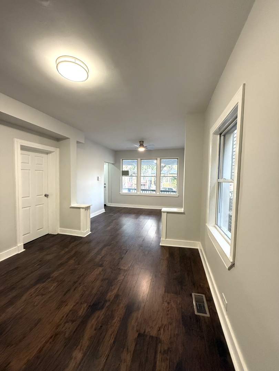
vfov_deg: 102.1
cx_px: 140
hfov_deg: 85.7
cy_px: 186
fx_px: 150
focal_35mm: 14
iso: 400
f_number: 2.2
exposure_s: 1/120
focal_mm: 2.22
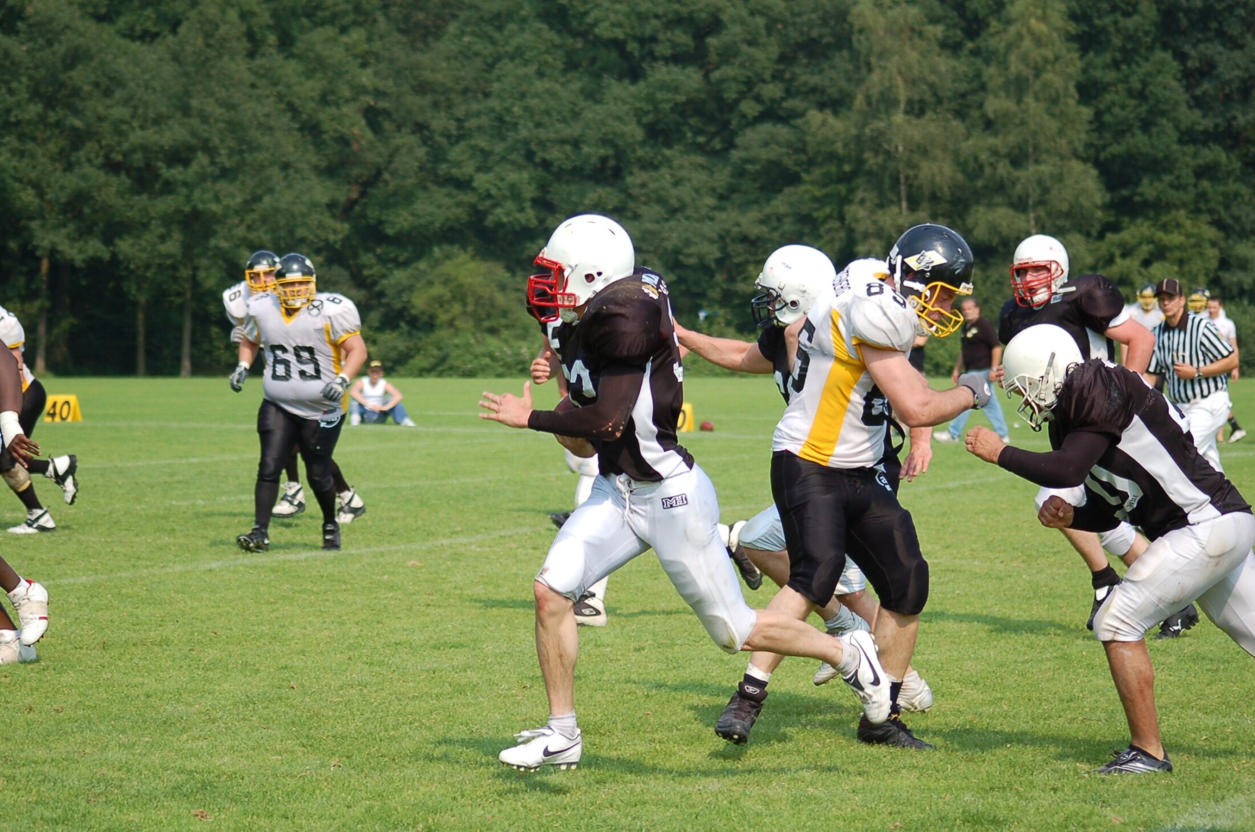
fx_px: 4489
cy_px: 416
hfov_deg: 15.9
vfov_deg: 10.6
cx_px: 628
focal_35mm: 129
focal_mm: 86
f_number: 4.5
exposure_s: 1/1250
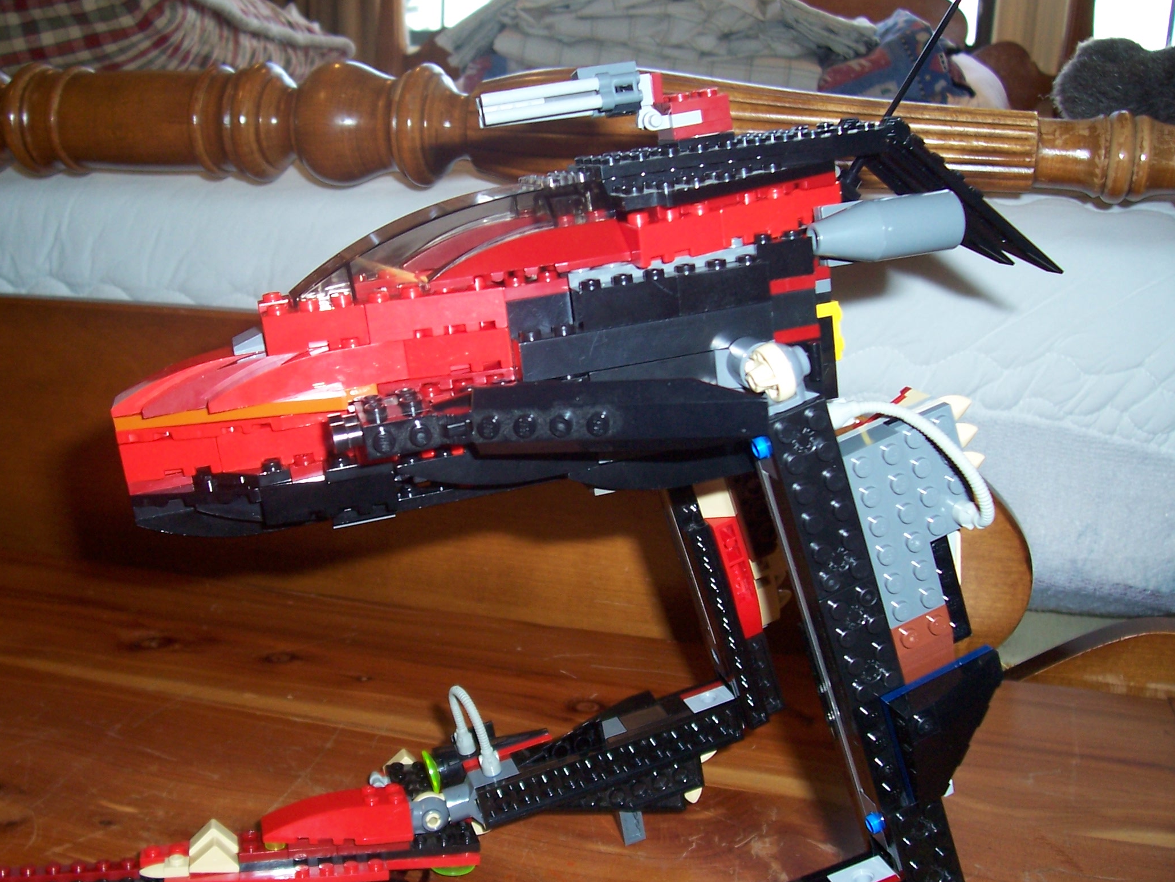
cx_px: 532
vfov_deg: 37.7
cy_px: 464
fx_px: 1290
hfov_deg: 48.9
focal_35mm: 38
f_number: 2.7
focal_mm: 5.6
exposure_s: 1/60
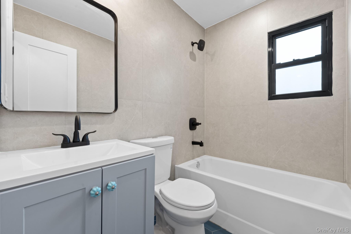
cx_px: 176
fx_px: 136
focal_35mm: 14
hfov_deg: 104.3
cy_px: 117
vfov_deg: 81.2
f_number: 10
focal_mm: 14
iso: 800
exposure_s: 1/5
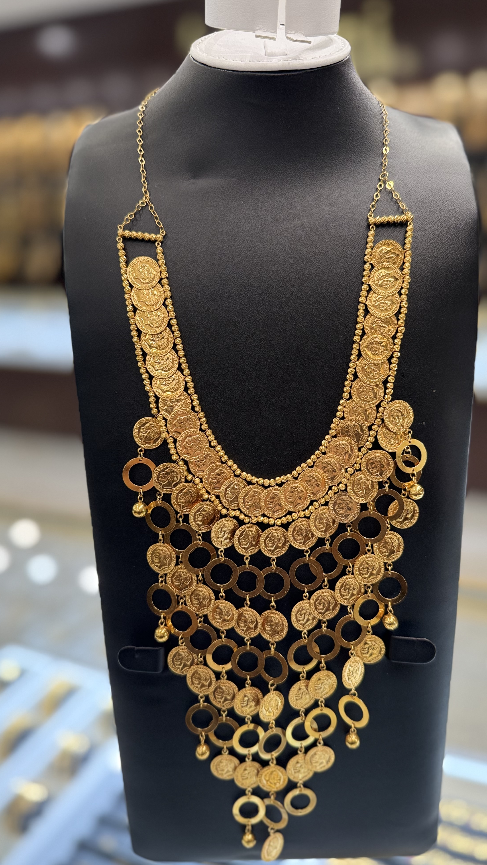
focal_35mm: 27
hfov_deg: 42.9
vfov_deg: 69.9
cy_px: 435
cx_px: 262
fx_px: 620
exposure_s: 1/120
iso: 250
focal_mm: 6.76
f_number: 1.78
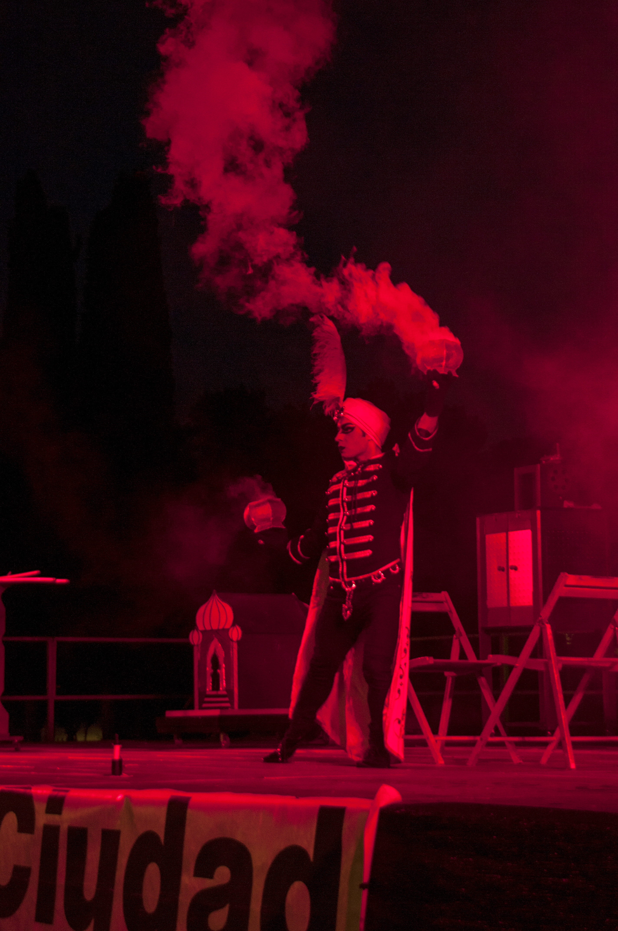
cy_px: 466
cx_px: 309
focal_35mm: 75
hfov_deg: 18.1
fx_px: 1936
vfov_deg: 27.0
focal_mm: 50
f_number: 4.2
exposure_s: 1/60
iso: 500
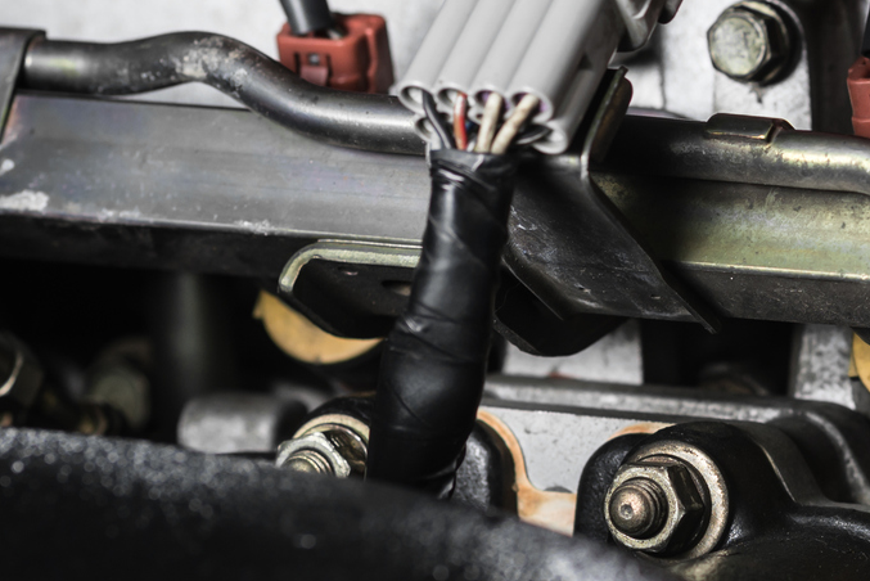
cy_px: -52
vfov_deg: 5.2
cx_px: 1000
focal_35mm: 266
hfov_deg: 7.7
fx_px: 6431
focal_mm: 85
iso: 160
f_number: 5
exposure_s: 1/100
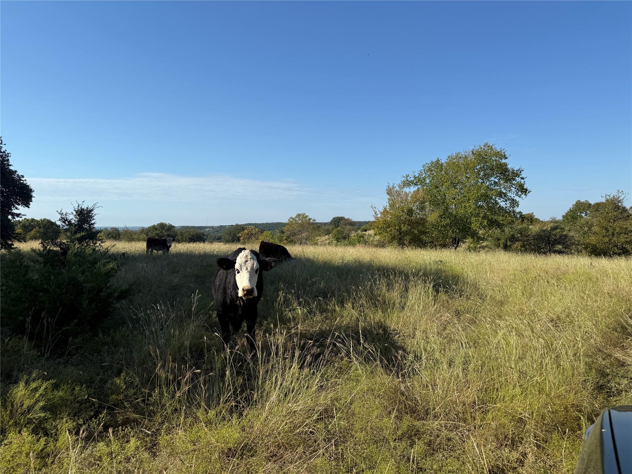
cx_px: 316
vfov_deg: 56.8
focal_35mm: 24
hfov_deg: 71.6
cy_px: 237
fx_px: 438
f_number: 1.78
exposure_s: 1/4673
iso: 80
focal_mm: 6.76
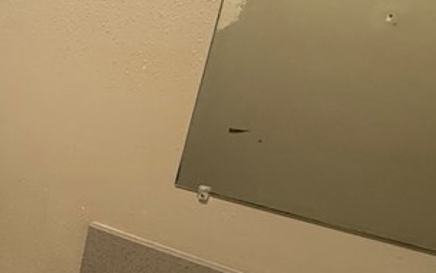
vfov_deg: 25.7
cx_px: -268
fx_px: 594
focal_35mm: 50
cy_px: 188
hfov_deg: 25.6
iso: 320
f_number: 2.2
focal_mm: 2.22
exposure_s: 1/60
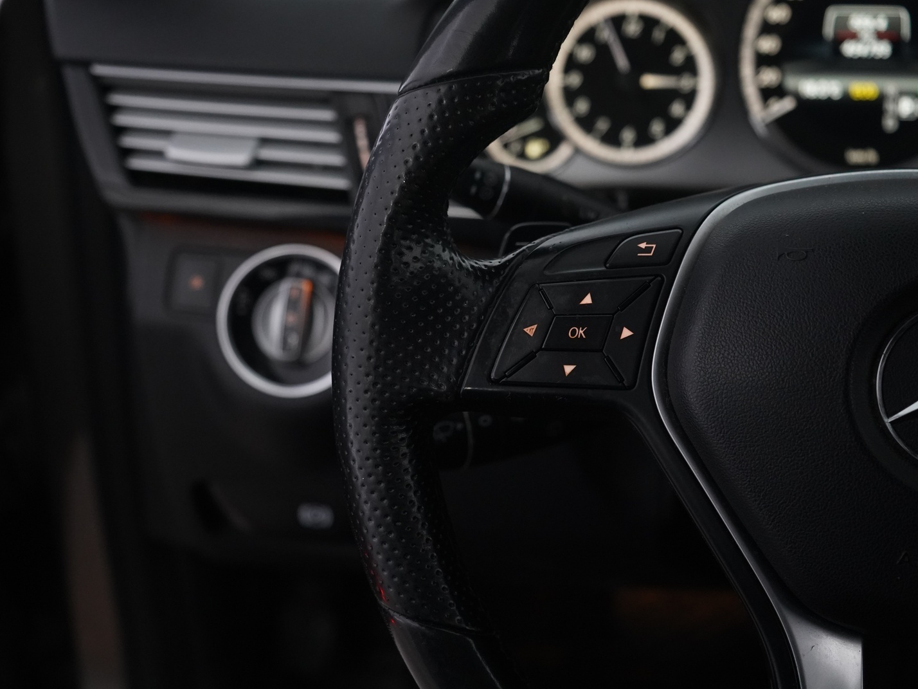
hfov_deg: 32.2
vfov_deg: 24.4
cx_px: 448
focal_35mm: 60
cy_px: 347
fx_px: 1591
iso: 4000
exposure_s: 1/60
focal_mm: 55
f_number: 5
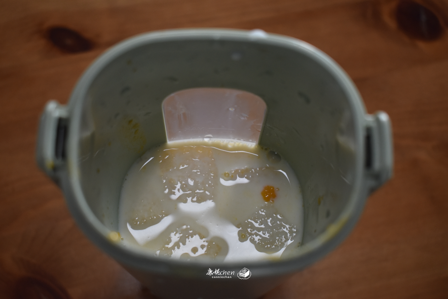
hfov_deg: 36.9
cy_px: 150
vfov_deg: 25.1
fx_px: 672
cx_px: 224
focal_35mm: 54
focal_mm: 36
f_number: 5
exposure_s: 1/125
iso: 800
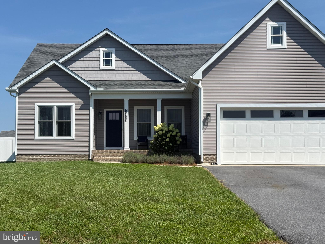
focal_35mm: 48
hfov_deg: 39.7
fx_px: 451
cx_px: 162
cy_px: 122
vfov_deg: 30.3
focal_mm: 6.76
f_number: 1.78
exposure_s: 1/6024
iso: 64
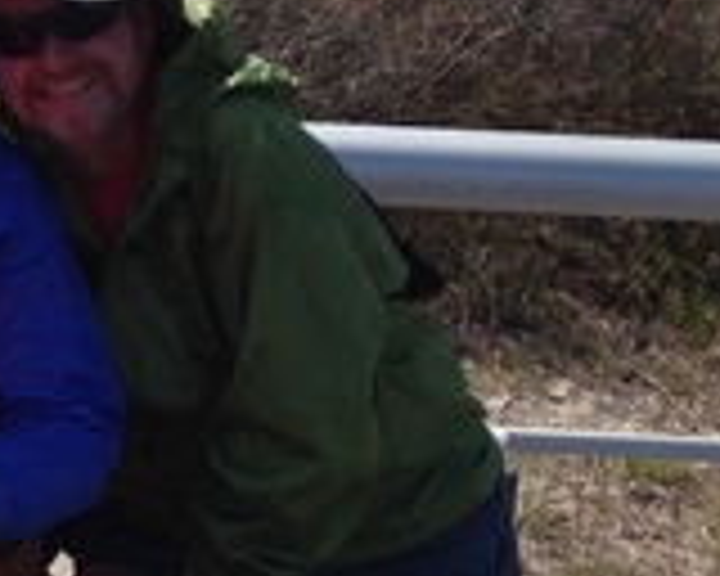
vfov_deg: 10.6
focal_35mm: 145
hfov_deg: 12.0
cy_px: 387
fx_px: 3090
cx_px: -666
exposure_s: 1/1595
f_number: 2.4
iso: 50
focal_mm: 4.12
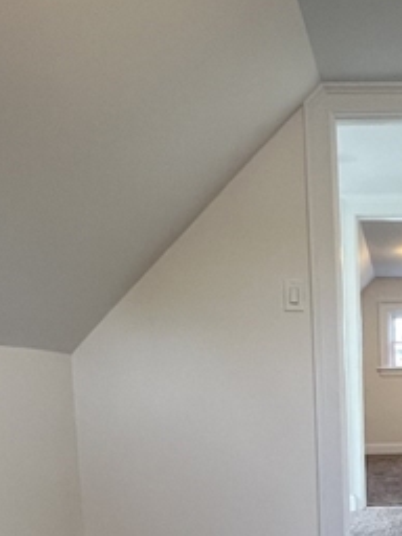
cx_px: 425
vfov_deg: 45.1
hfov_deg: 33.0
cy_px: 442
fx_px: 604
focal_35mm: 39
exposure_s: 1/120
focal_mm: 1.57
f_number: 1.8
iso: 160
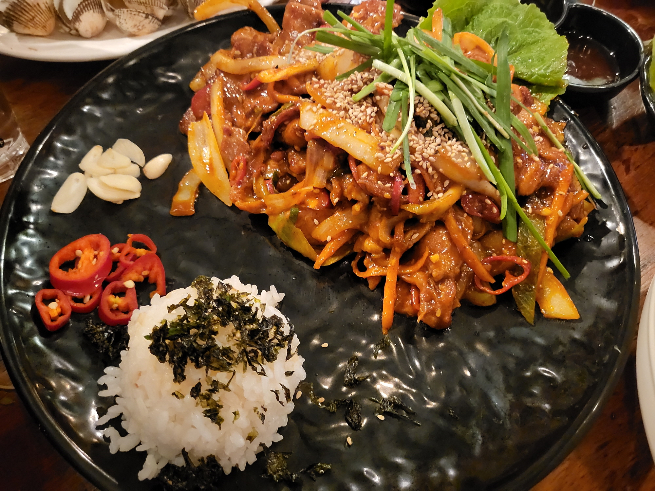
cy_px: 246
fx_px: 492
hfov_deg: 67.3
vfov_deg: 53.1
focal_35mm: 26
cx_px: 328
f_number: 1.8
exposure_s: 1/20
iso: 1600
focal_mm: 4.25
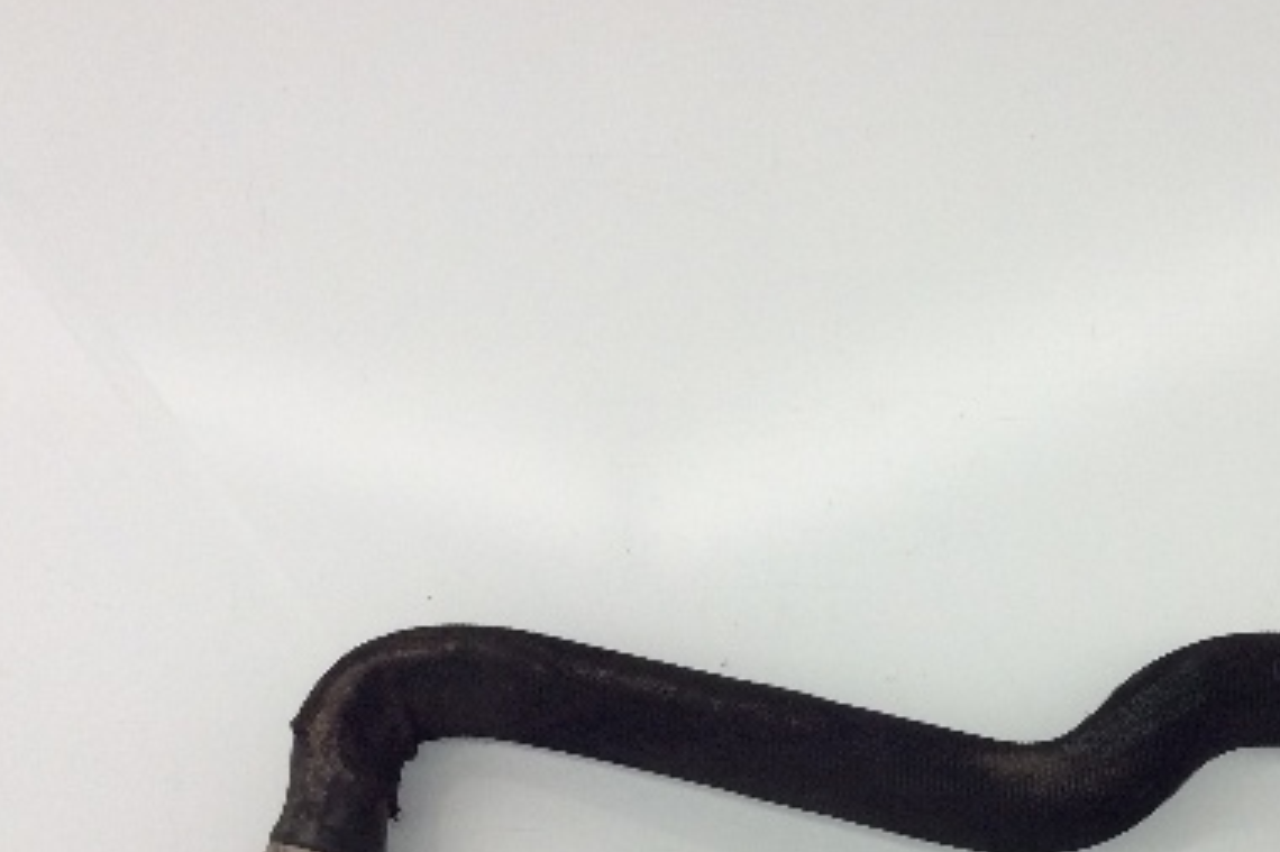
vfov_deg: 23.5
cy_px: 771
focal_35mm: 56
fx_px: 1990
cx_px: 984
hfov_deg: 34.8
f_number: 2.4
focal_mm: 3.3
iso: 64
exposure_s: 1/120
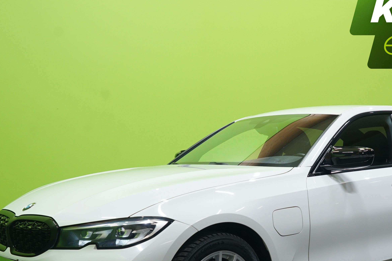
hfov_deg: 34.8
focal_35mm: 57
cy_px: 180
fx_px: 621
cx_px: 254
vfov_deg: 23.6
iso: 800
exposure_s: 1/25
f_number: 5.6
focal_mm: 34
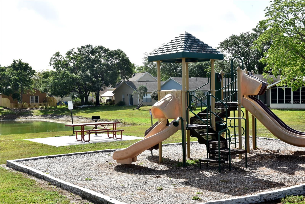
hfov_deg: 39.6
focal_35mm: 50
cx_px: 152
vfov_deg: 27.0
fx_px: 424
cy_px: 102
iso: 800
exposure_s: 1/180
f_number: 22
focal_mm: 50
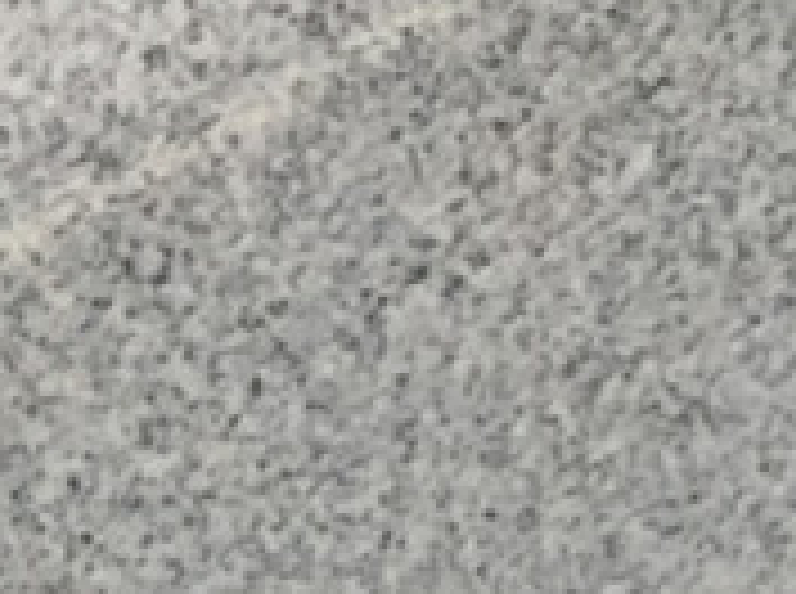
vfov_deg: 8.4
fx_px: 3626
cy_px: 1496
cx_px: 310
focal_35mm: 158
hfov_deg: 12.5
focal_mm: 3.3
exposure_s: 1/220
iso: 25
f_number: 2.4
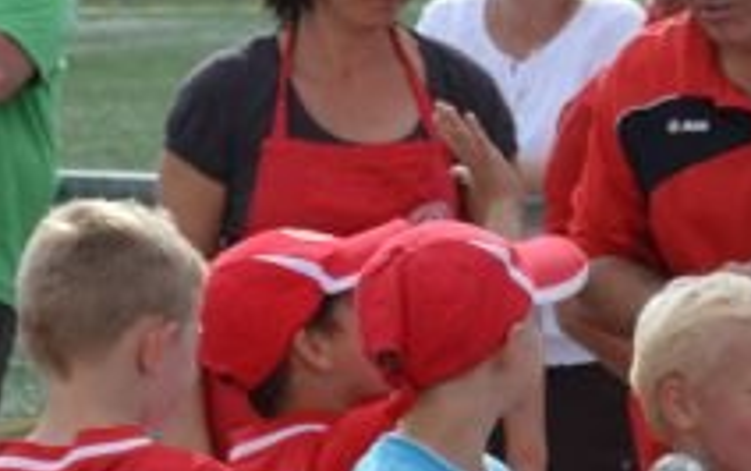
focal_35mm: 216
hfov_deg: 9.6
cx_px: 829
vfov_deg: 6.1
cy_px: 388
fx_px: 4426
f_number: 7.1
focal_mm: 50
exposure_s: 1/200
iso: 100
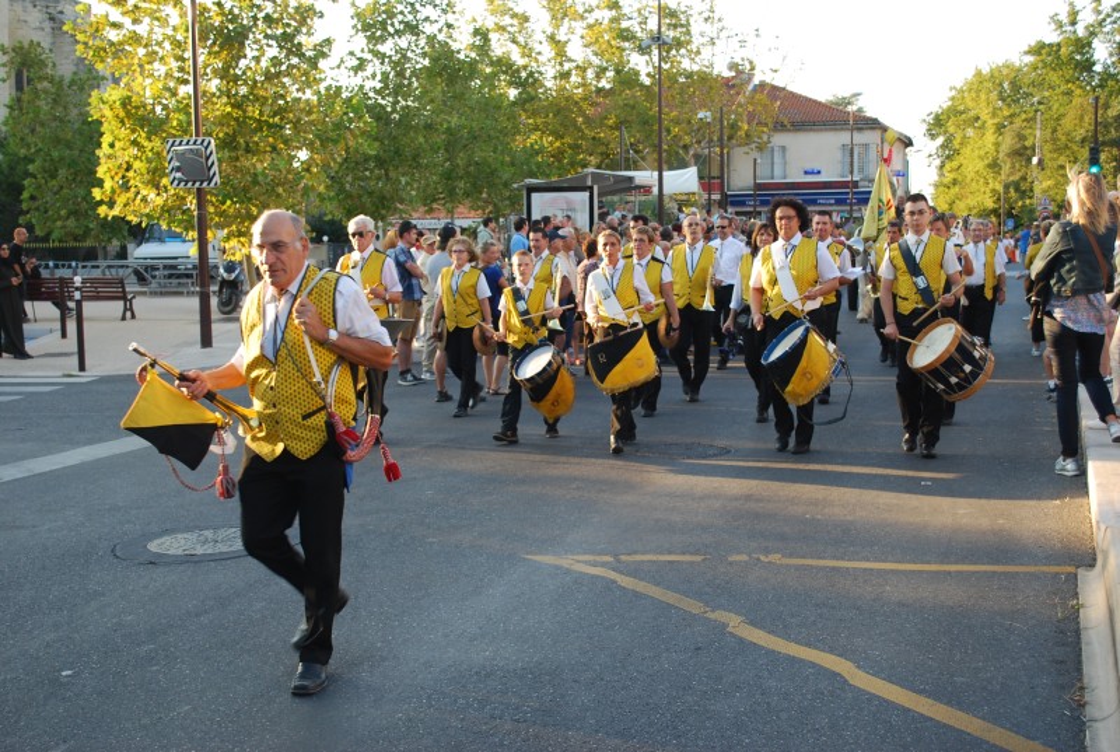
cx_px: 560
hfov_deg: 43.5
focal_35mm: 45
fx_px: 1403
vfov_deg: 30.0
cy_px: 376
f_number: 5
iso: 200
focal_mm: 30
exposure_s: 1/100
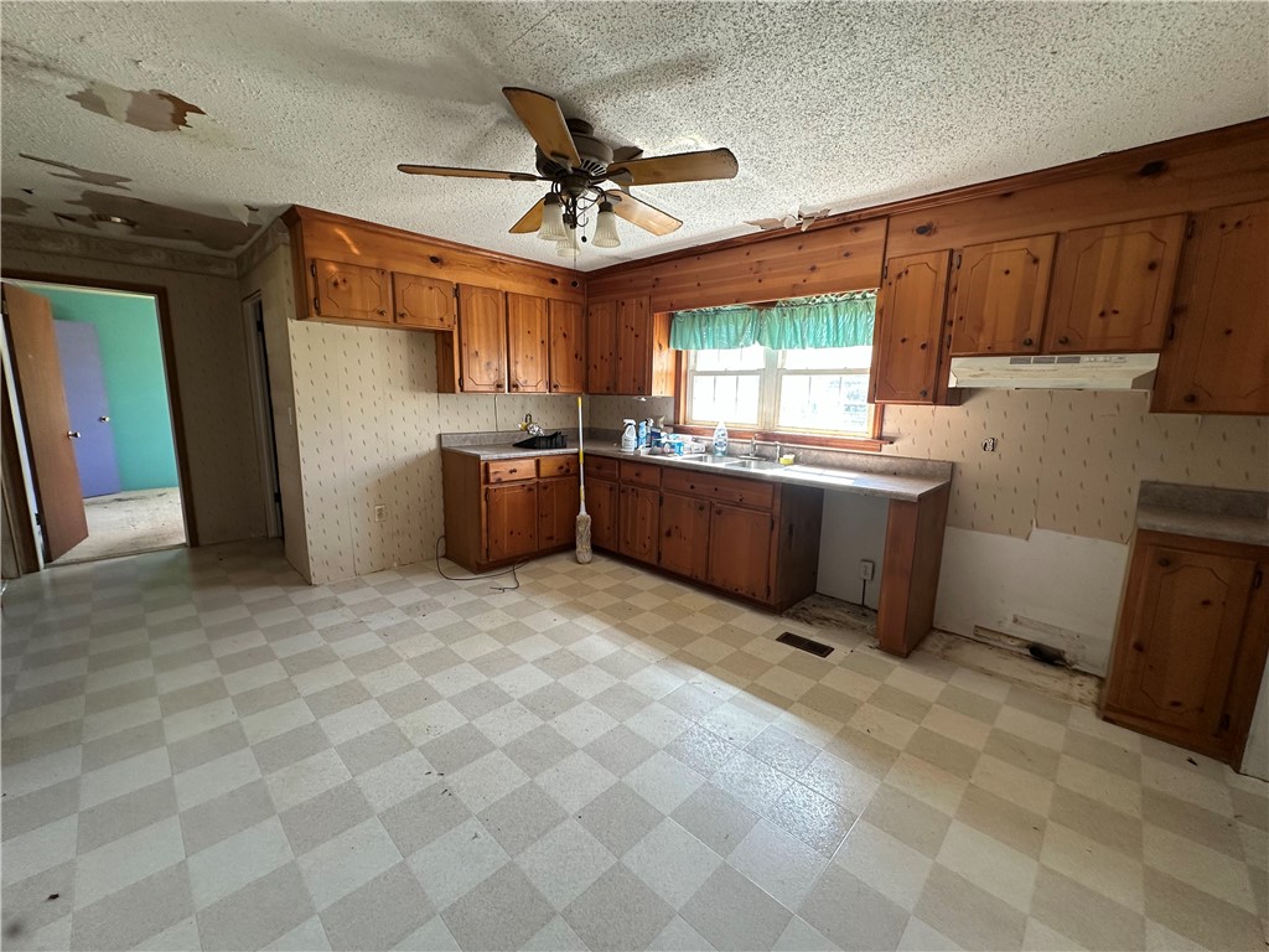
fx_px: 513
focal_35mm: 14
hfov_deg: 102.1
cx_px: 634
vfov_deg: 85.7
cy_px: 476
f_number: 2.2
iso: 125
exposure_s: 1/99
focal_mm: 2.22
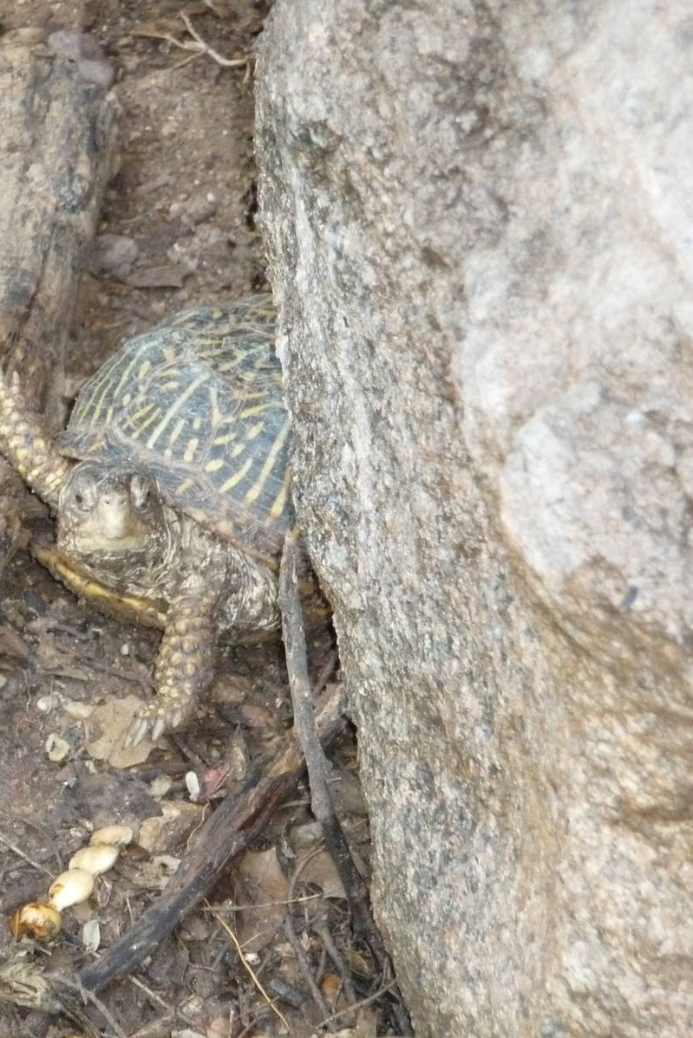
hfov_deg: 3.5
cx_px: 156
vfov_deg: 5.3
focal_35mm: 389
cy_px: 519
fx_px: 11228
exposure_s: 1/60
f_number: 4.9
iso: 640
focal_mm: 47
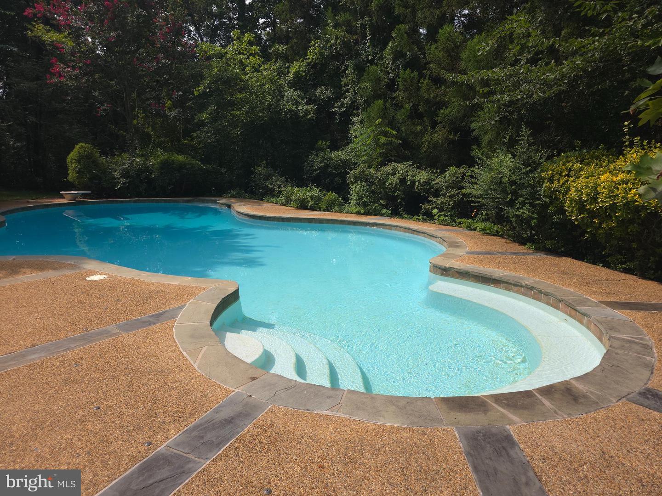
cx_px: 331
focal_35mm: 23
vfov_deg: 58.9
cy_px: 248
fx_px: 440
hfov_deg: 73.9
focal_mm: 6.3
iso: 12
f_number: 1.7
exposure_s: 1/454
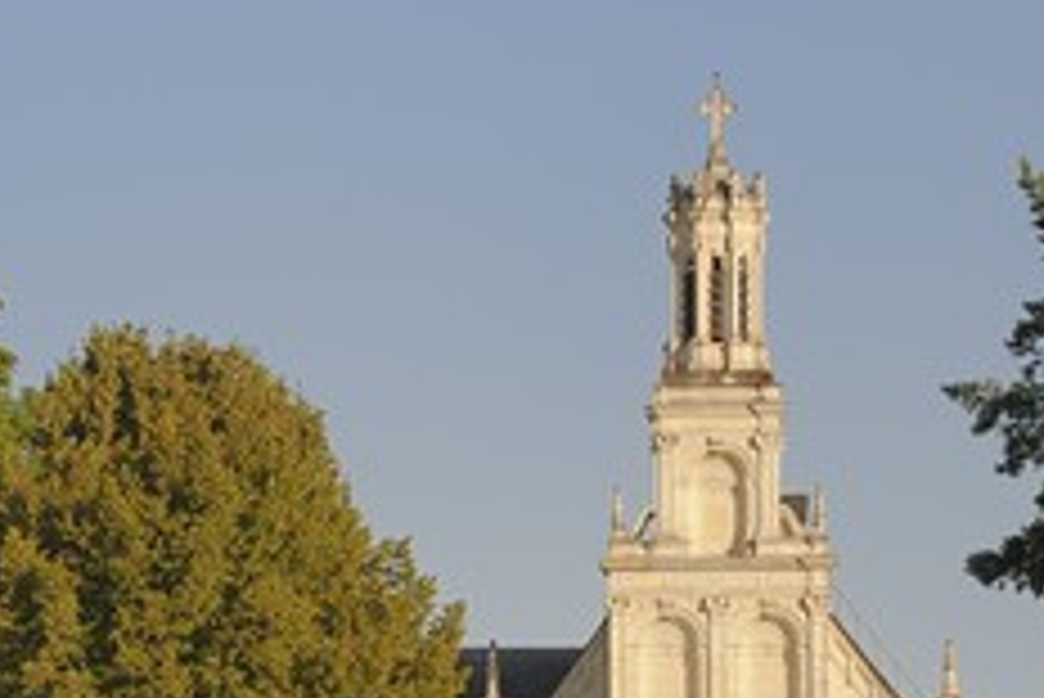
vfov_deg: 3.8
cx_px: 248
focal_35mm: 362
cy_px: 585
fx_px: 10504
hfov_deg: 5.7
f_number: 7.1
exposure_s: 1/400
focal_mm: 200
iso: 200
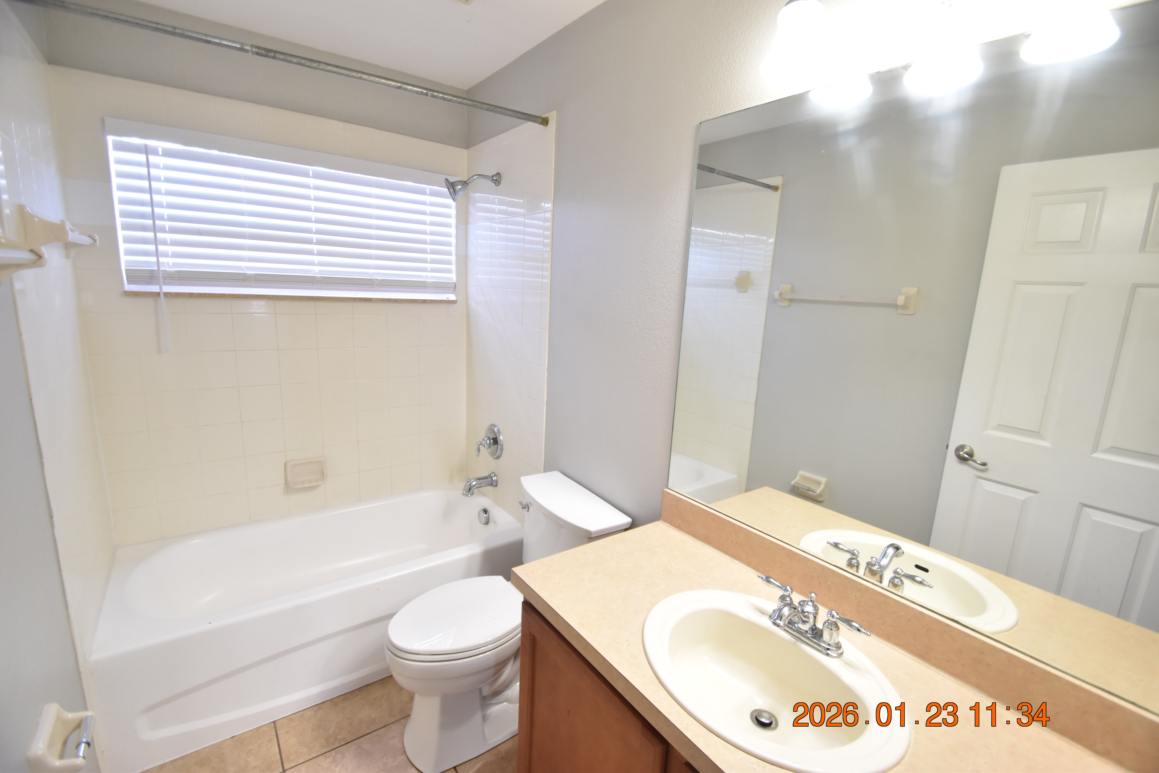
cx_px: 580
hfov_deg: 100.4
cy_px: 386
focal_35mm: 15
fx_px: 483
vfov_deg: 77.3
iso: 800
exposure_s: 1/60
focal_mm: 10
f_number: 3.5
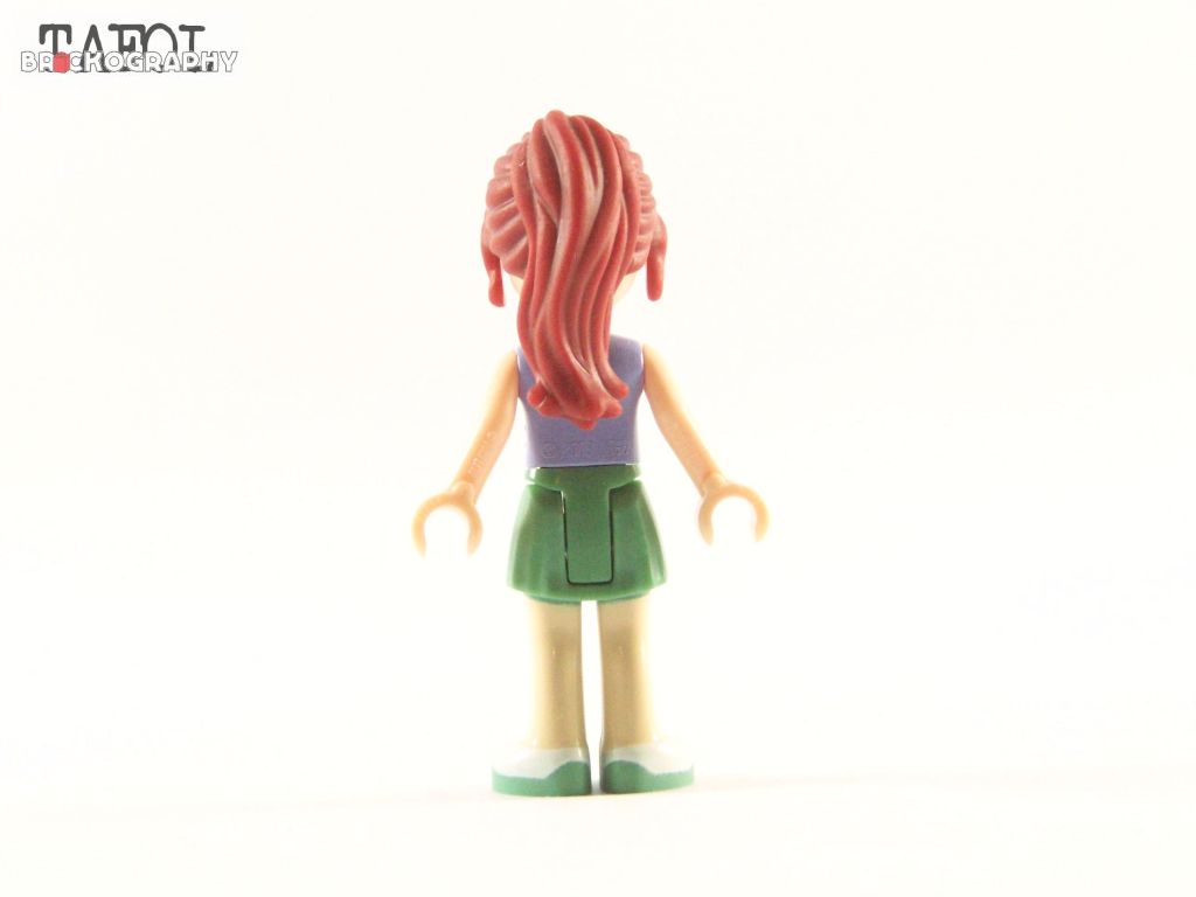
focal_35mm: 105
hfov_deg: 18.7
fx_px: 3628
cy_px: 448
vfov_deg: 14.1
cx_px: 598
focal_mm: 17.5
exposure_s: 1/60
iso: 400
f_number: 4
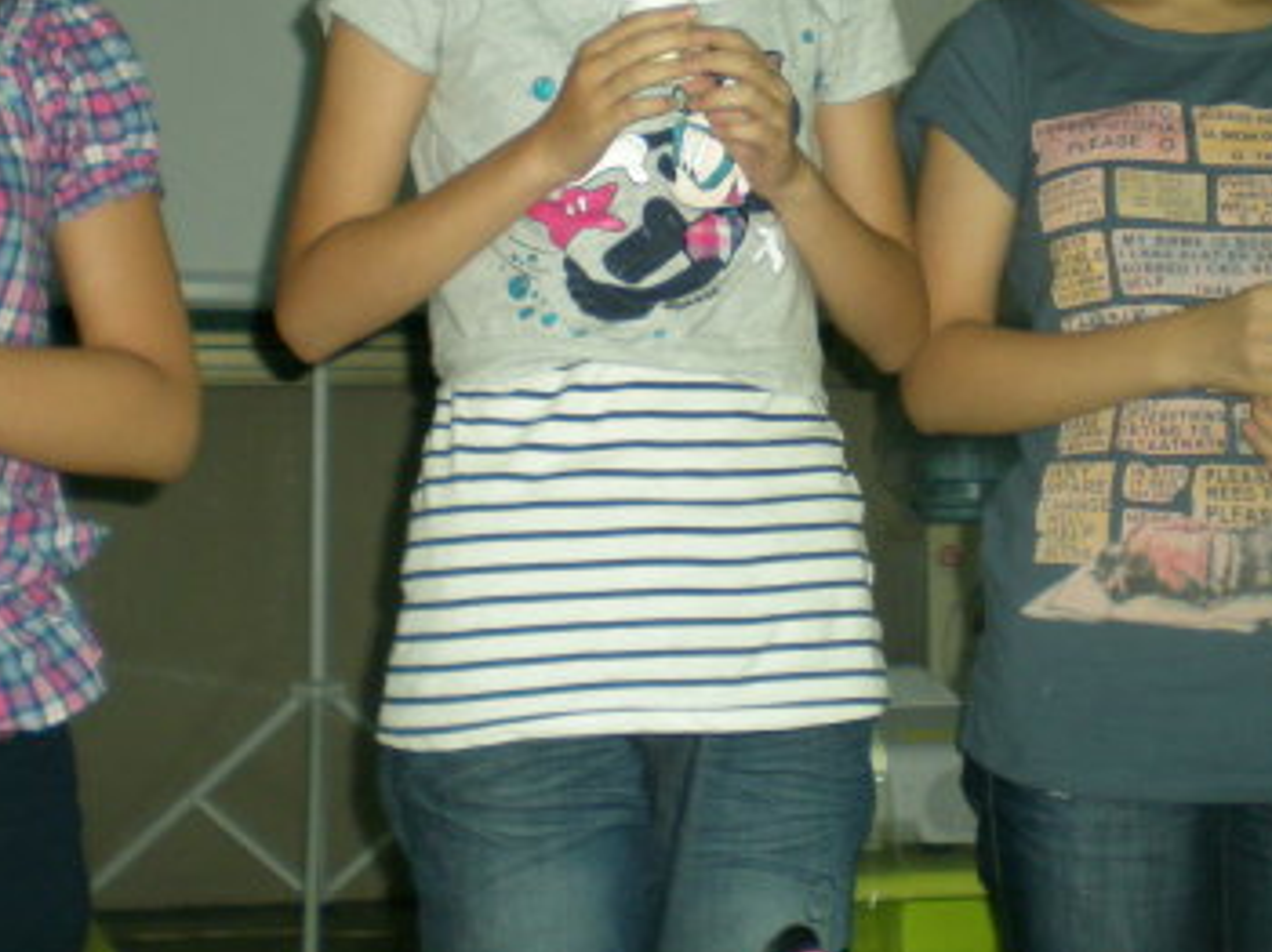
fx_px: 2754
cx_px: 716
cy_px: 144
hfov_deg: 26.0
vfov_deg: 19.3
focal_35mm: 75
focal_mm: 6.3
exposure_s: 1/60
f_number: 3.1
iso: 149
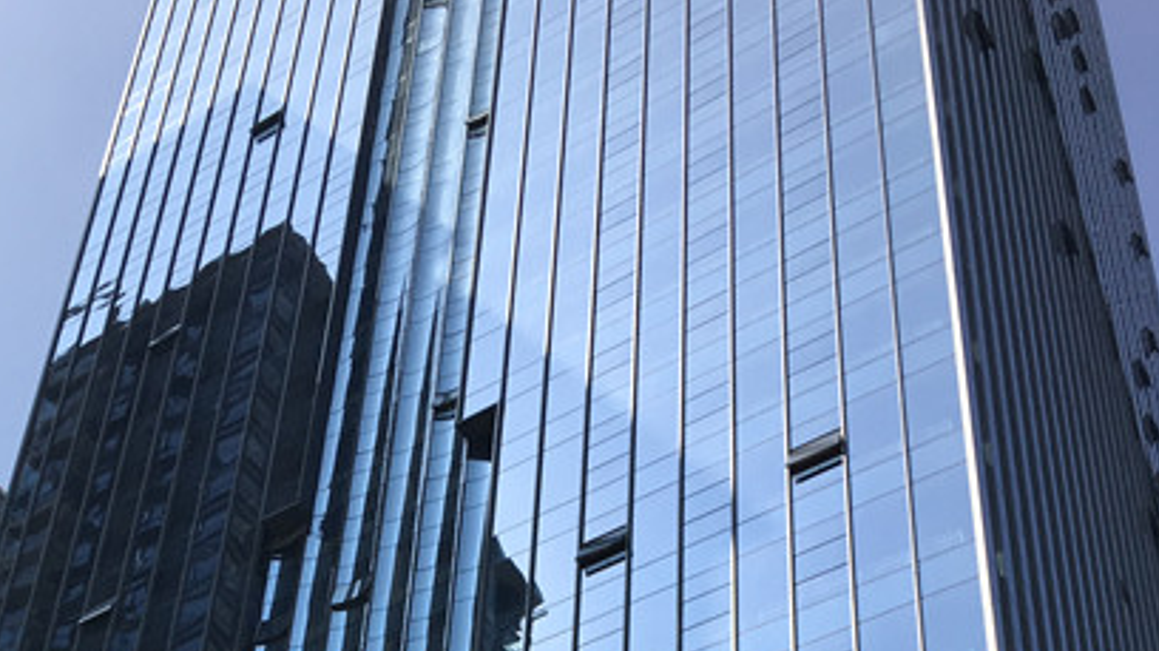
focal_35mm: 62
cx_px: 432
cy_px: 1080
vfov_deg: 16.9
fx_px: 1904
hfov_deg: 33.7
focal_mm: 4.15
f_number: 2.2
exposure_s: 1/1221
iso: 25
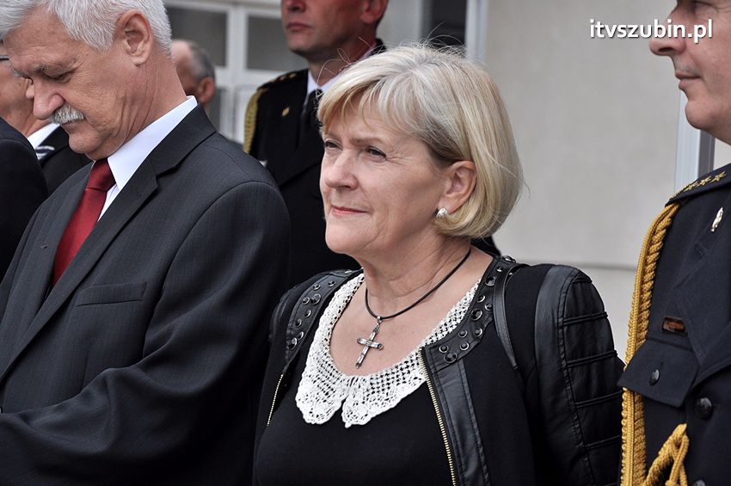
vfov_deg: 8.7
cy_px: 243
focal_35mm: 158
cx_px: 366
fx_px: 3195
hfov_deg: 13.1
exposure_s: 1/1000
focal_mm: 105
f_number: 8
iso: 500
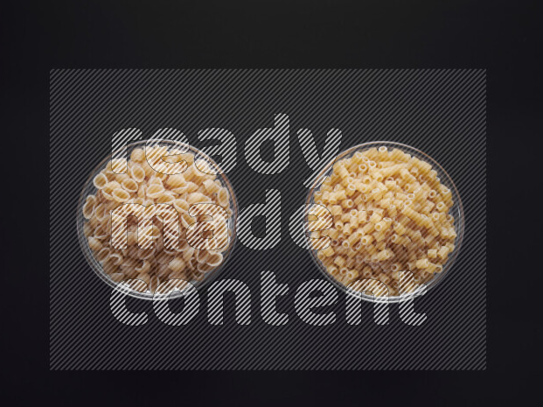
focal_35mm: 62
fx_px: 972
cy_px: 220
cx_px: 268
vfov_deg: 23.6
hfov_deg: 31.2
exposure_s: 1/100
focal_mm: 50
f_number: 8
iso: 100
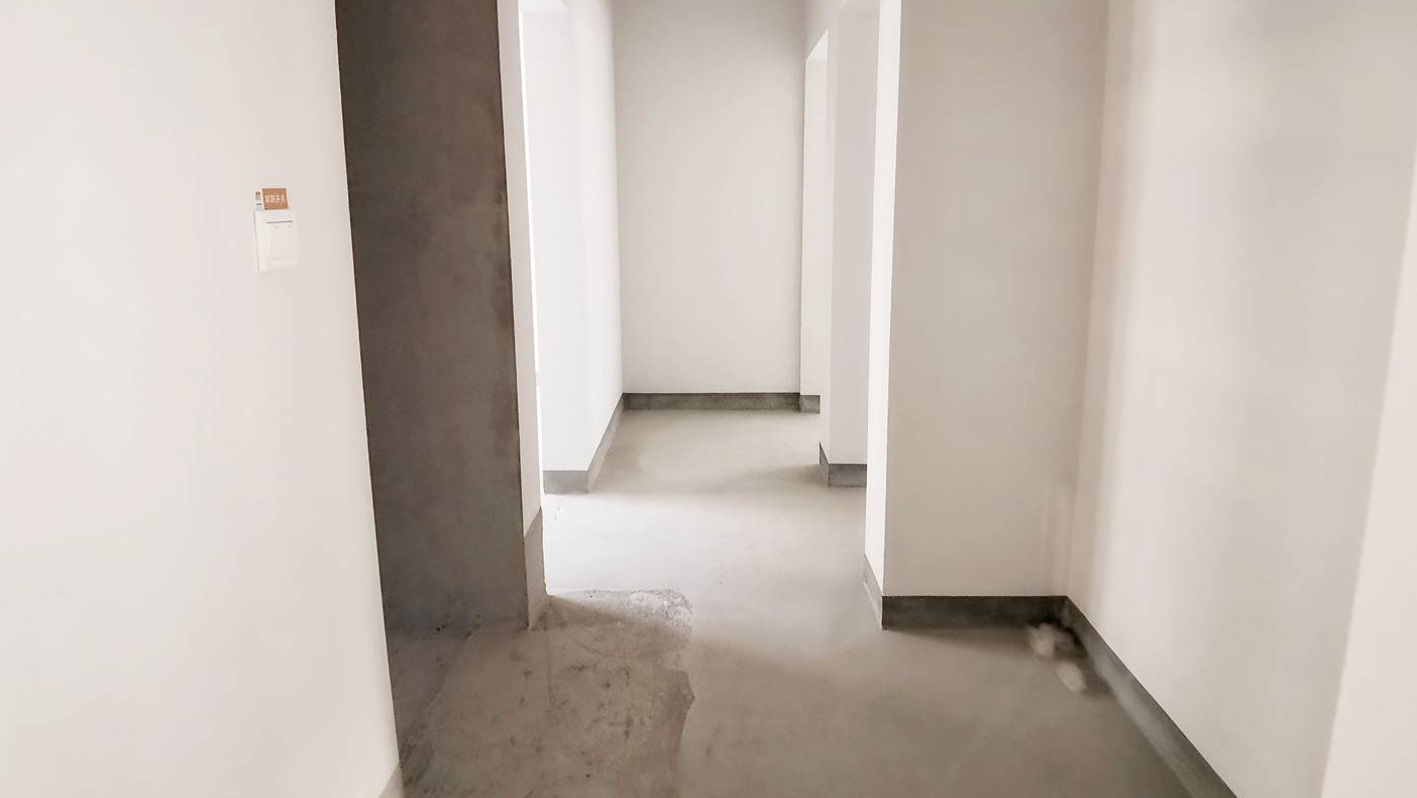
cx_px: 720
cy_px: 299
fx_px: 714
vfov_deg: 57.6
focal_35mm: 19
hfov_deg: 89.6
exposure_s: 1/25
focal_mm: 2.26
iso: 1250
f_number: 2.2
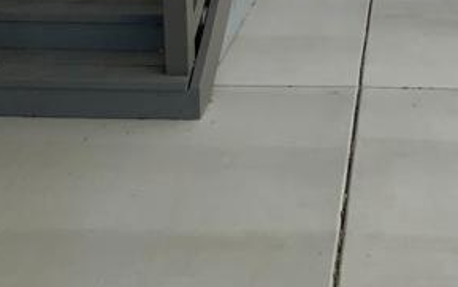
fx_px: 849
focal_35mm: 68
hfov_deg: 28.8
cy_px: -43
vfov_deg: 18.3
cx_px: 423
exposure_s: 1/912
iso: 16
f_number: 1.8
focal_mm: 3
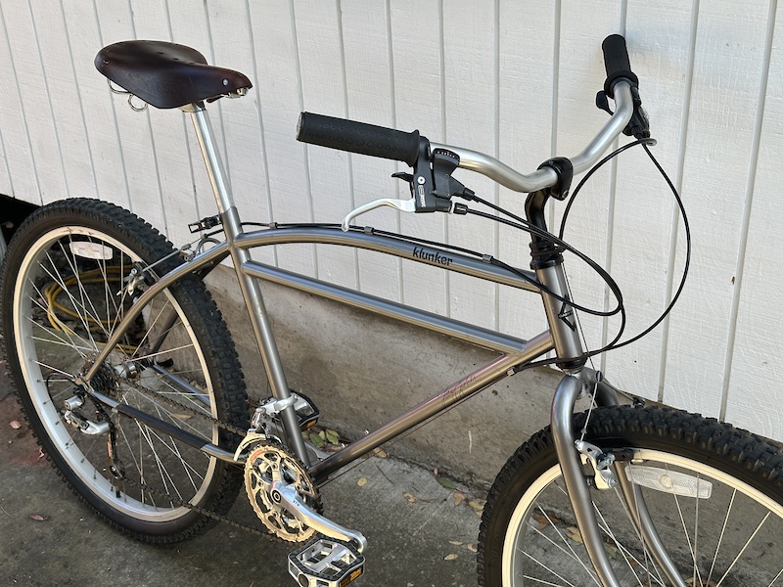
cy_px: 294
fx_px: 1086
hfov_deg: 39.7
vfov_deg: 30.3
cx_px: 392
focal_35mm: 48
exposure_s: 1/382
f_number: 1.78
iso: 64
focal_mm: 6.86
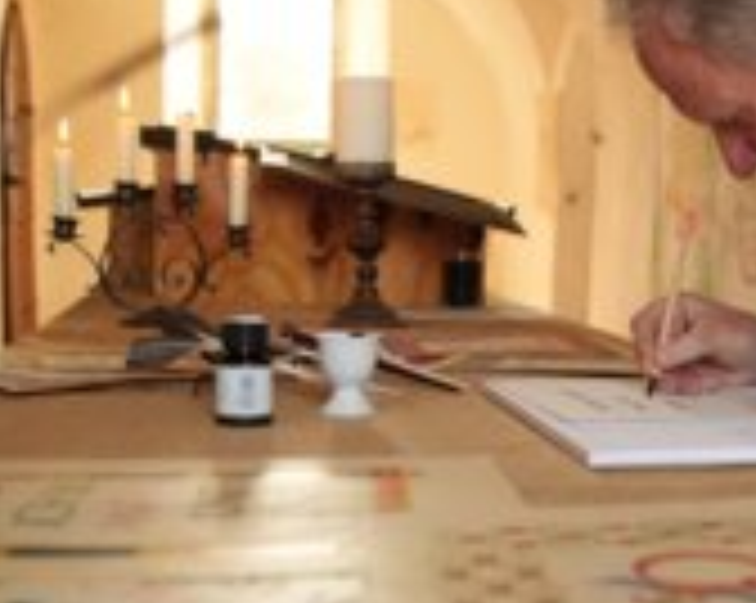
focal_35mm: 65
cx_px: 666
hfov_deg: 28.2
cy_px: 358
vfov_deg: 23.4
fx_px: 1453
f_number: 3.2
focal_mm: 29
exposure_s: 1/800
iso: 3200
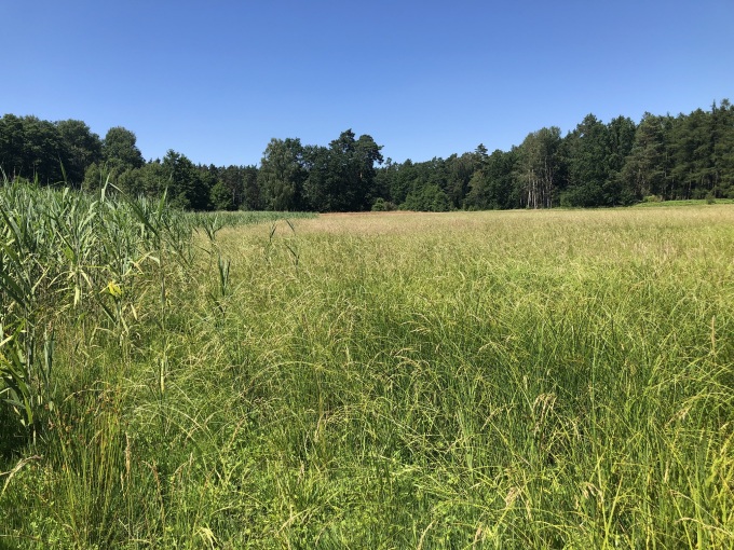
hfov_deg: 63.4
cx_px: 367
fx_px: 594
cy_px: 275
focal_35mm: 28
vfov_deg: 49.7
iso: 20
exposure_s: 1/1499
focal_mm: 3.99
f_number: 1.8
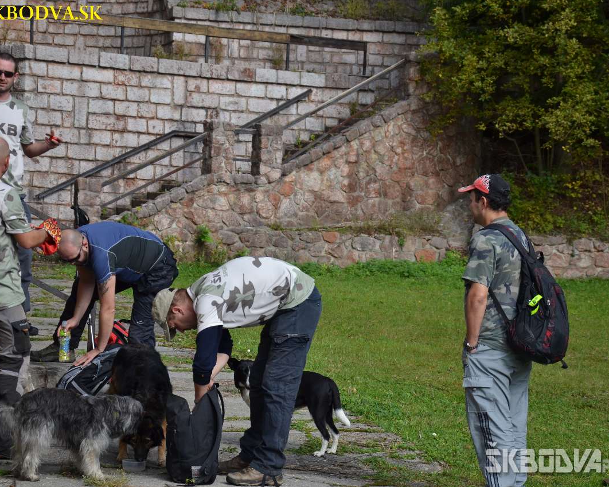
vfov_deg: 13.8
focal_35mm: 112
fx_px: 2018
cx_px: 287
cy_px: 244
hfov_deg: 17.2
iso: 100
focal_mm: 66
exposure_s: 1/320
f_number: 5.3
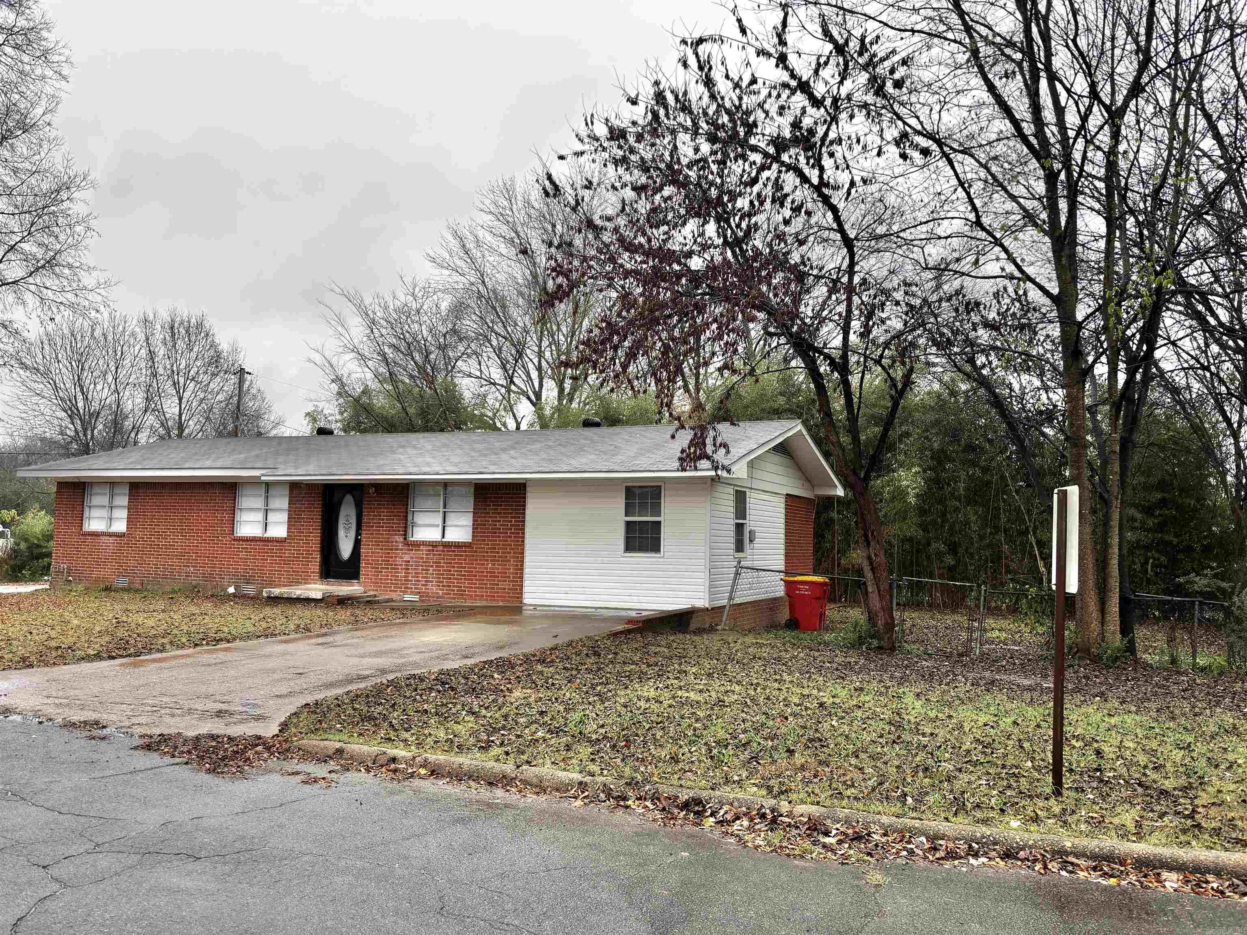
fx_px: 937
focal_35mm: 26
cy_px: 468
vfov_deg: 53.1
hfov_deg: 67.3
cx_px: 624
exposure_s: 1/353
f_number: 1.6
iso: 50
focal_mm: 5.96
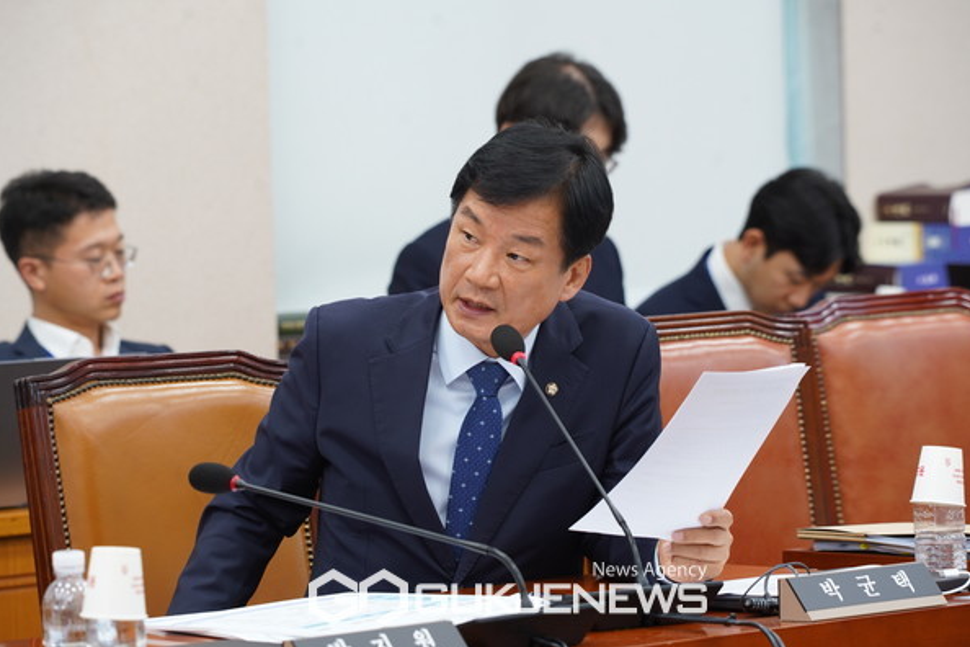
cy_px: 324
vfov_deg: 6.8
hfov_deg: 10.2
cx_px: 485
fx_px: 5442
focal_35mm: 202
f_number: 6.3
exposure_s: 1/25
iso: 1000
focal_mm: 200
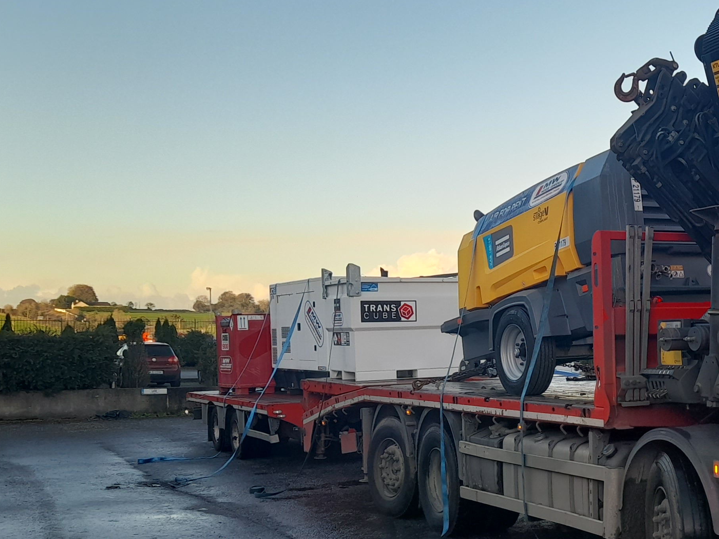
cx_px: 665
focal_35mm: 55
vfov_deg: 26.4
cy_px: 354
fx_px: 1143
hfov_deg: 32.9
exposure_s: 1/120
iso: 20
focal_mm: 4.6
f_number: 2
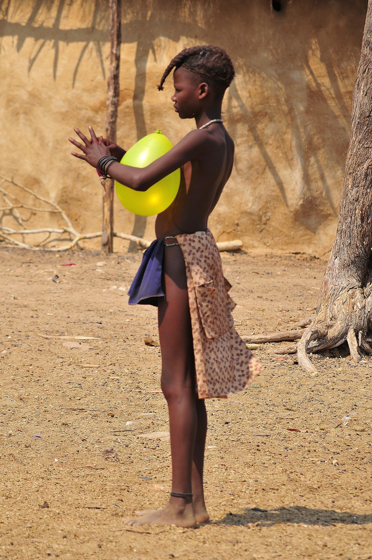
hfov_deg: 4.6
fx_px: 4662
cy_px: 280
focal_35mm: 300
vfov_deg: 6.9
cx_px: 186
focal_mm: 200
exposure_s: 1/500
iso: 200
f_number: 9
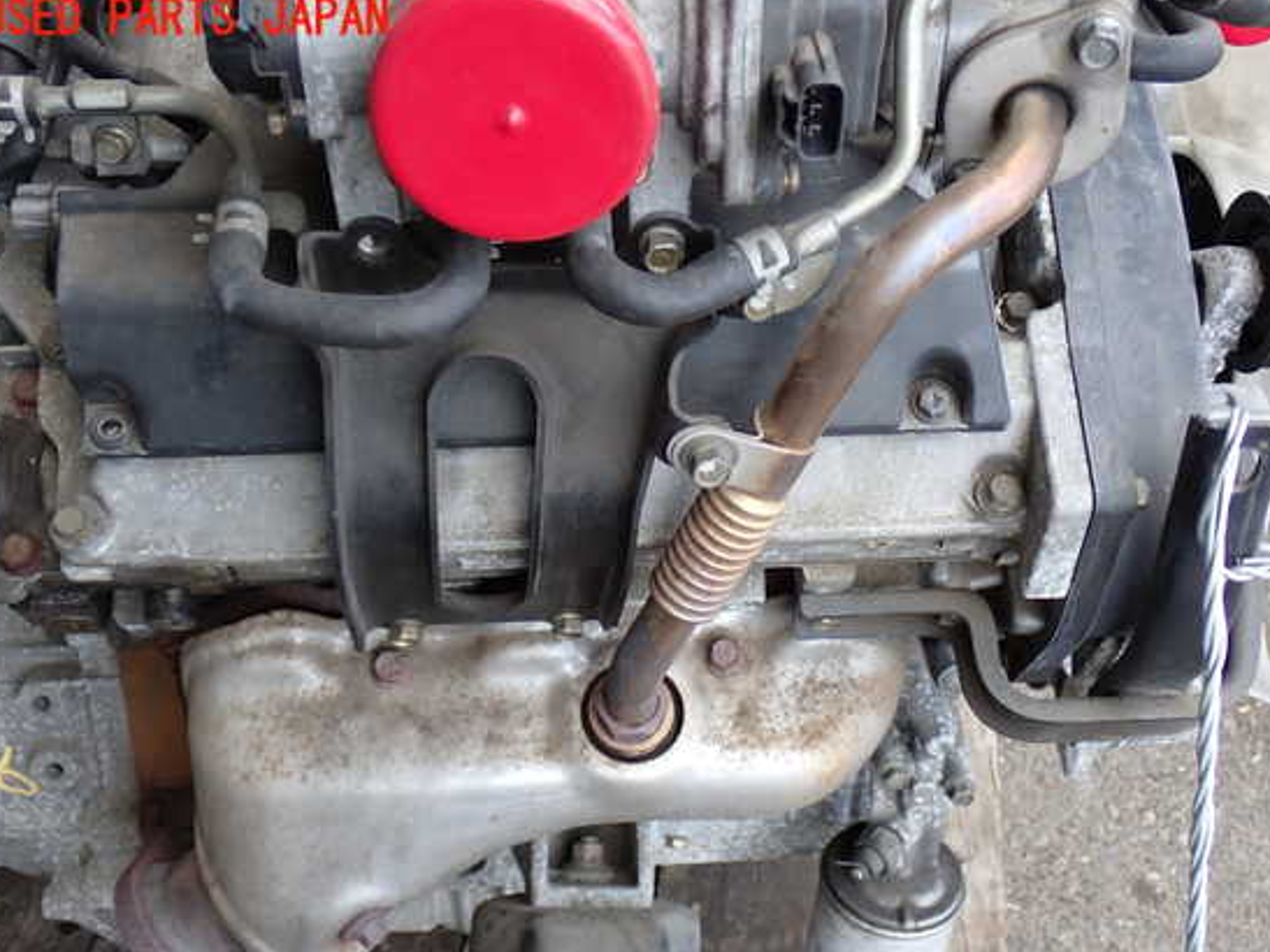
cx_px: 664
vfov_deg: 32.2
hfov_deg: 42.1
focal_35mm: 45
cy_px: 513
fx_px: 1651
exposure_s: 1/80
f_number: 2.8
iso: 125
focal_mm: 7.31
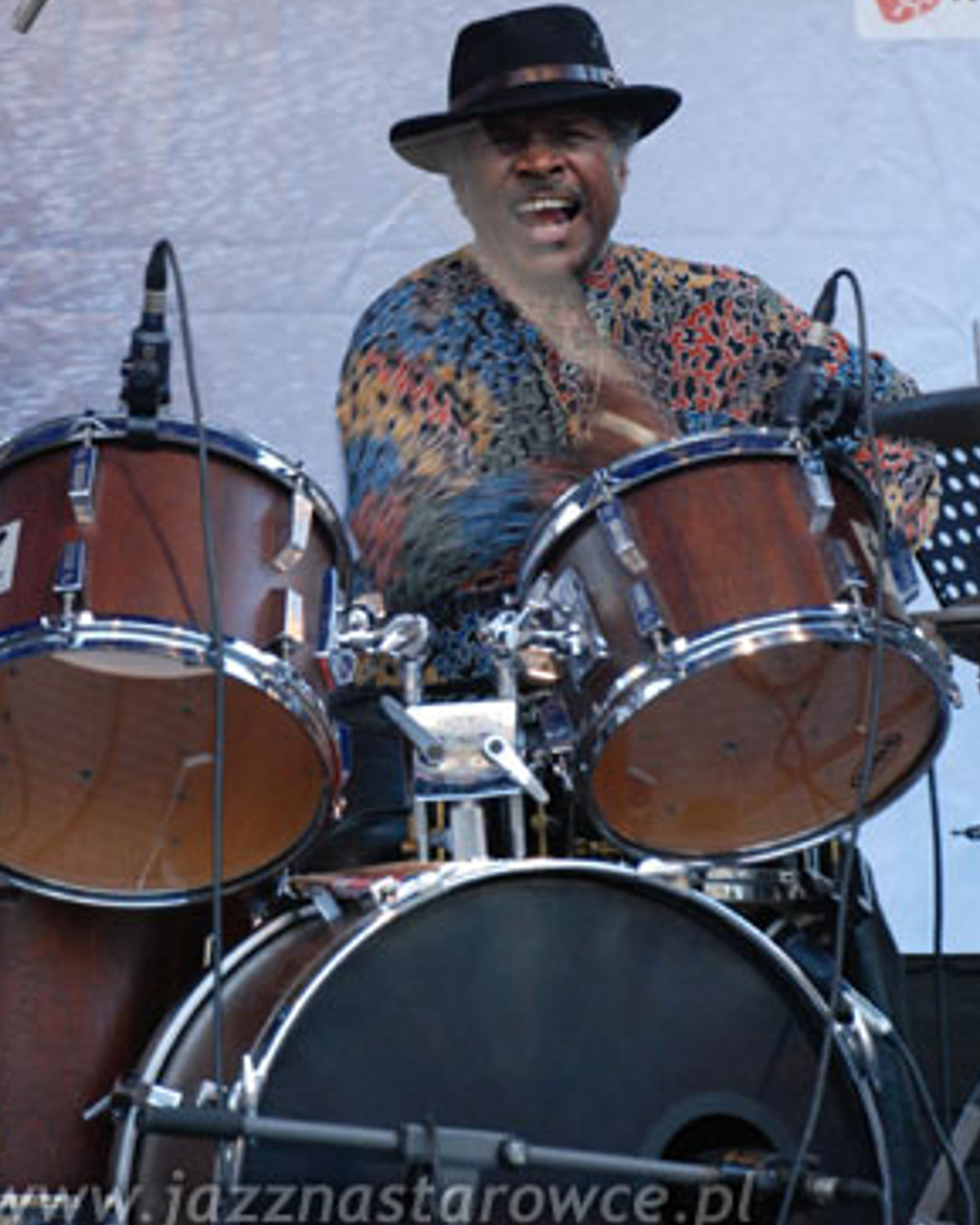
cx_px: 493
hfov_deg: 12.5
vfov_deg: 15.6
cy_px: 472
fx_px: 4458
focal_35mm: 123
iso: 1000
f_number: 5.6
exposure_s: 1/60
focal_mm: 70
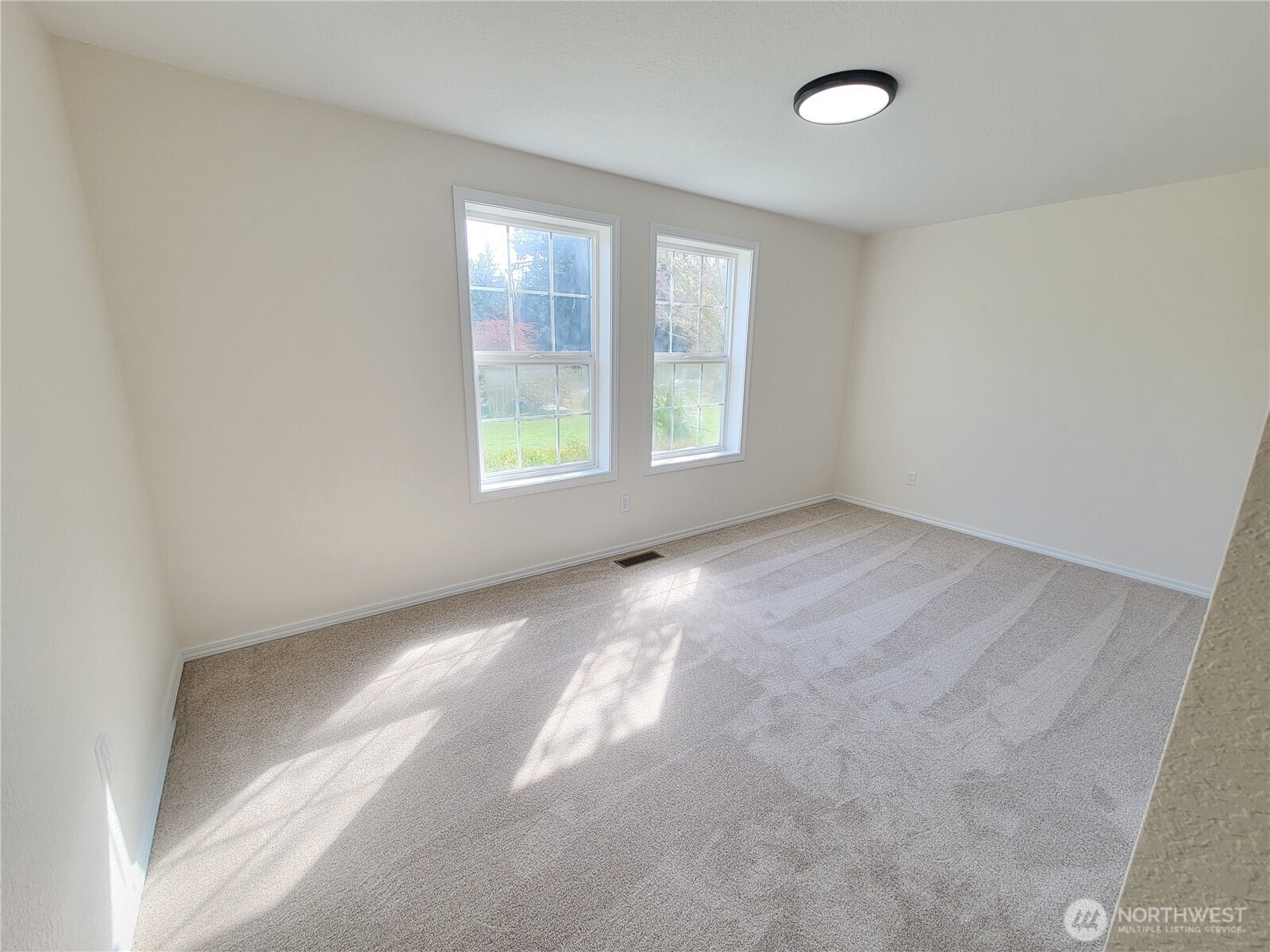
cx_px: 635
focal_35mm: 13
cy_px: 476
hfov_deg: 106.2
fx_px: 477
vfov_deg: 89.9
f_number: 2.2
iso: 50
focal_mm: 2.2
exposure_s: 1/60
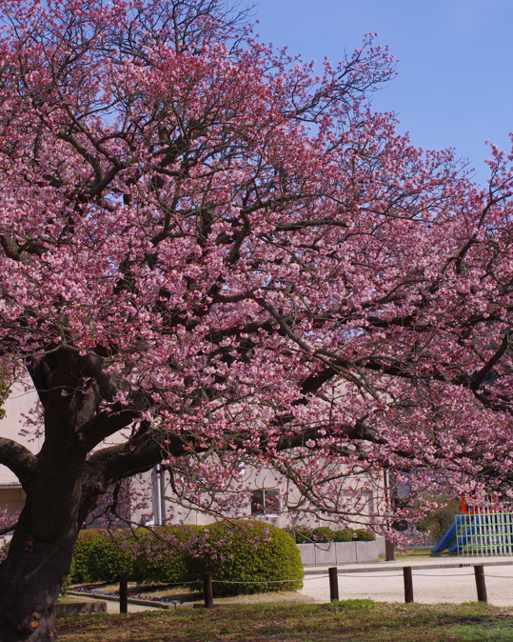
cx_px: 166
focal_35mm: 74
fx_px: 1405
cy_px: 322
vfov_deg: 25.7
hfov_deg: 20.6
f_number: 9
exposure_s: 1/160
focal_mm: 35
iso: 100
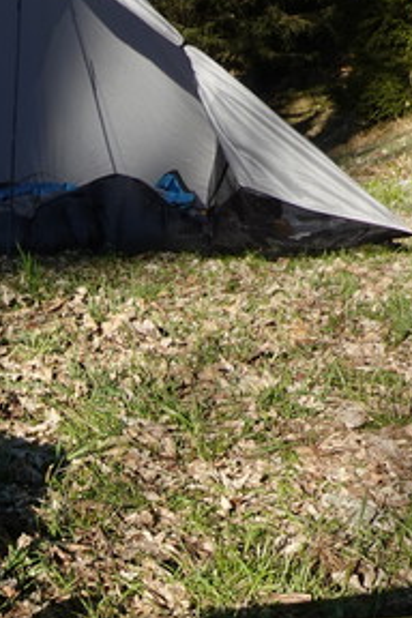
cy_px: 727
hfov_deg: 17.1
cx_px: -122
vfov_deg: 24.6
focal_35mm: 75
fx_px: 1287
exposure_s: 1/125
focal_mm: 9
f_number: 8
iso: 125
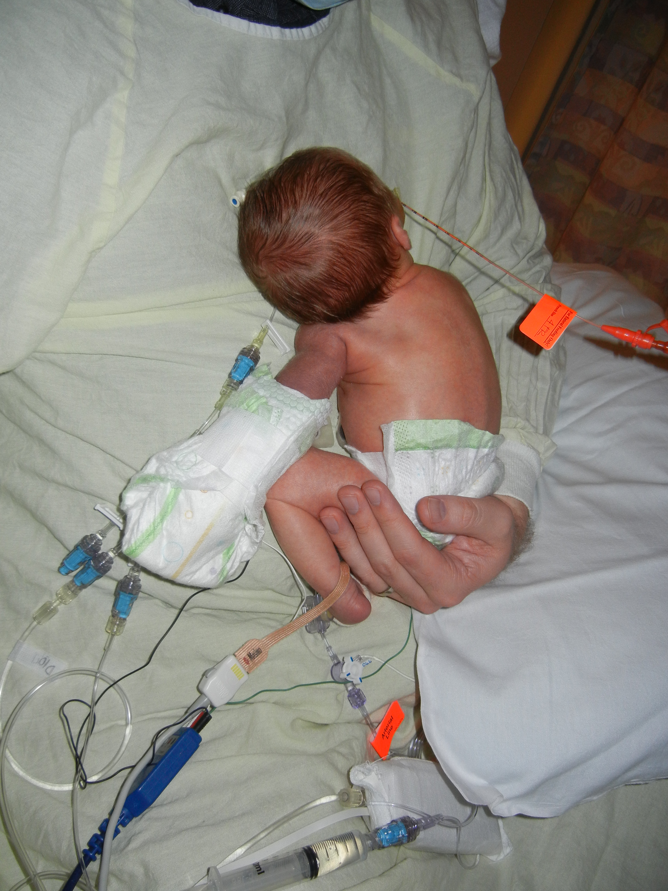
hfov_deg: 46.8
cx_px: 334
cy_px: 446
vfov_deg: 60.0
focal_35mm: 30
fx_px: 772
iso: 200
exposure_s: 1/30
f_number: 3.5
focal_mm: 5.4
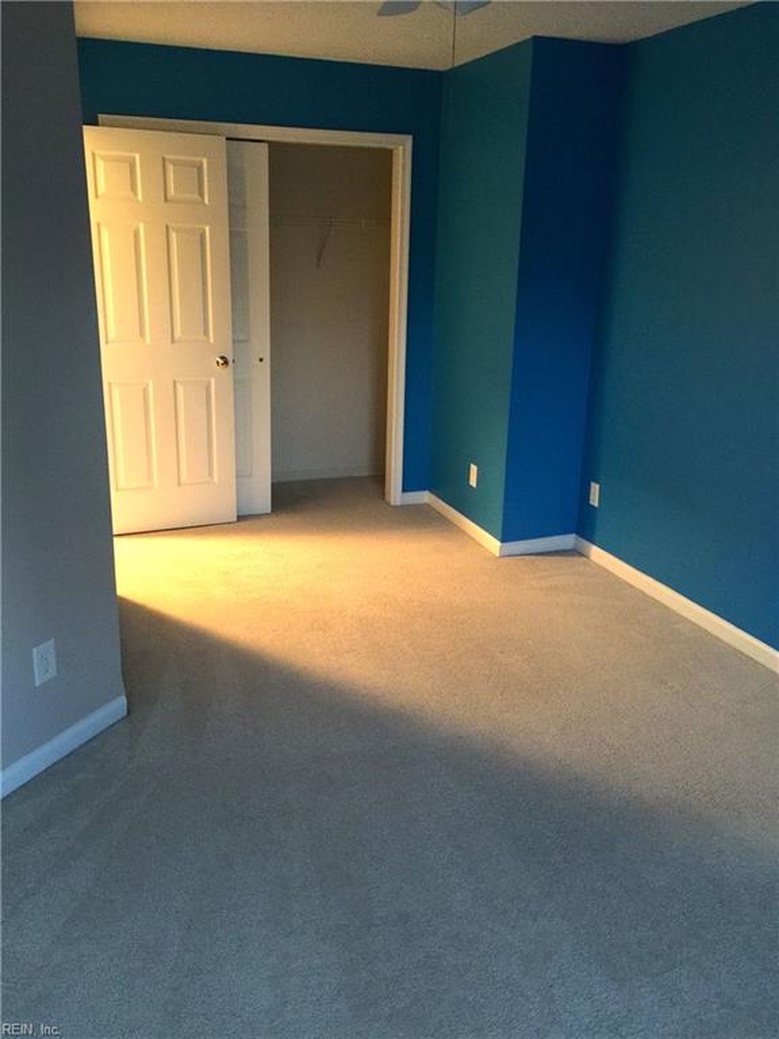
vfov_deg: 61.7
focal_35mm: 29
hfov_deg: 48.2
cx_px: 390
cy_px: 520
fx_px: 870
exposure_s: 1/4
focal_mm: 4.15
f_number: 2.2
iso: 100
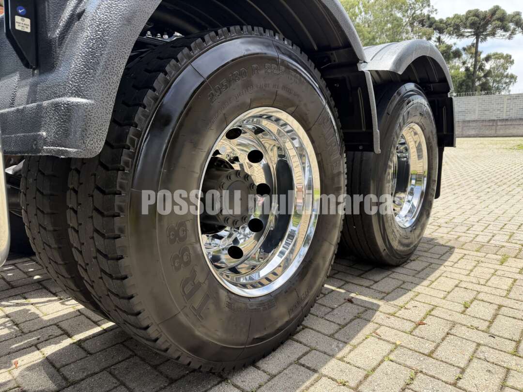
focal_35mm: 24
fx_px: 363
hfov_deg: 71.6
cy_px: 196
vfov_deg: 56.8
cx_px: 262
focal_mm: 6.76
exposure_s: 1/1250
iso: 80
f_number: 1.78
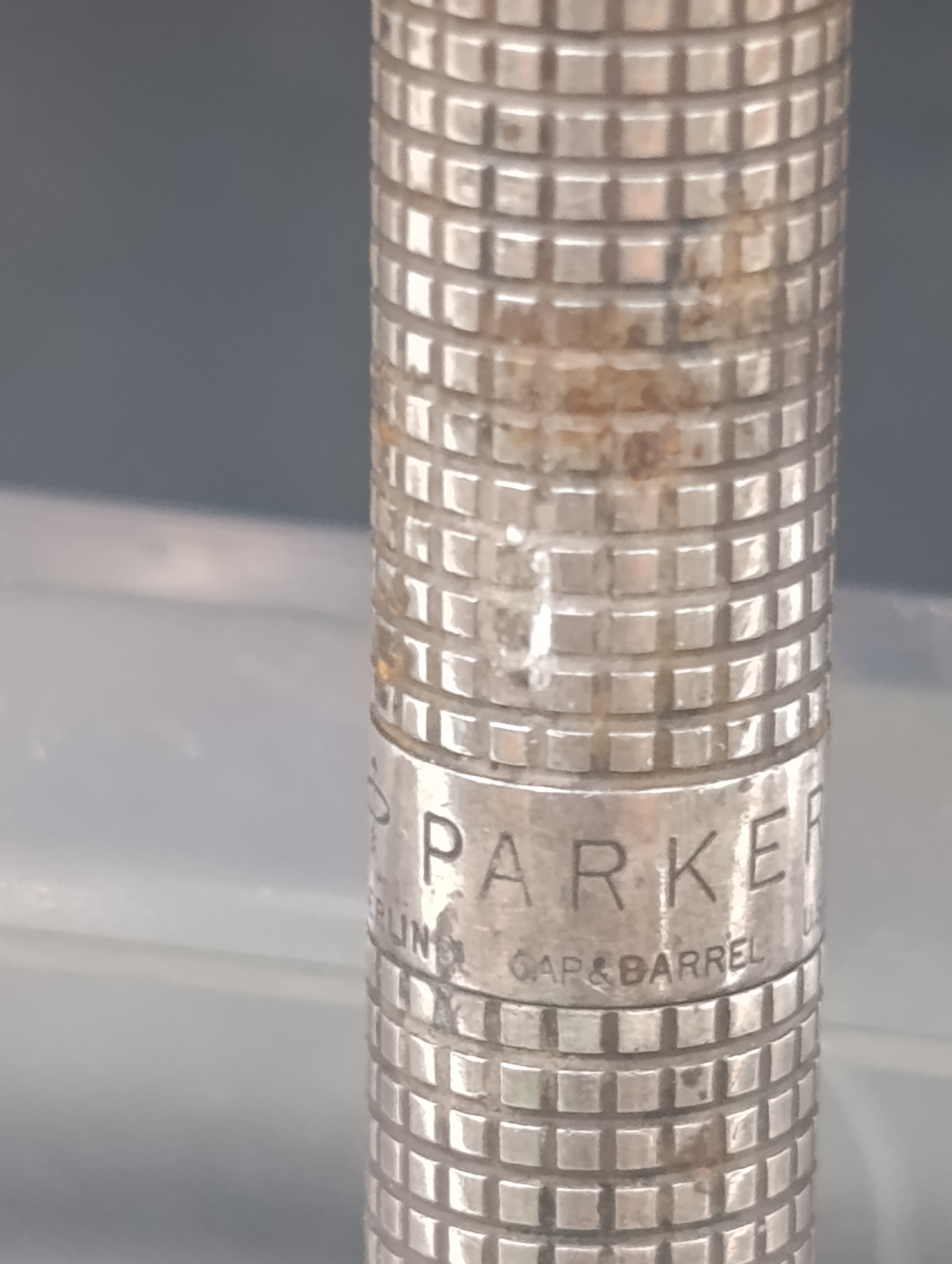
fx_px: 6071
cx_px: 637
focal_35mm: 166
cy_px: 727
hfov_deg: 9.0
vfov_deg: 11.9
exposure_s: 1/99.9
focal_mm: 6.11
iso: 810
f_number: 1.65
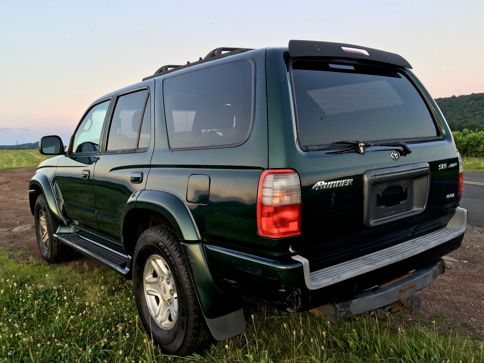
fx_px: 419
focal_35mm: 30
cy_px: 186
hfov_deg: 60.0
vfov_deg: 46.8
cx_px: 244
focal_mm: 4.15
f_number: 2.2
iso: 32
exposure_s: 1/30
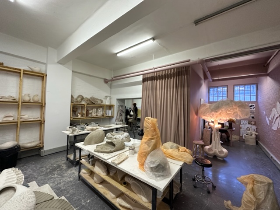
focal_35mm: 14
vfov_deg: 85.7
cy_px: 105
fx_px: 113
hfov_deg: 102.1
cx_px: 140
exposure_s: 1/50
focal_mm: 2.22
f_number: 2.2
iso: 160
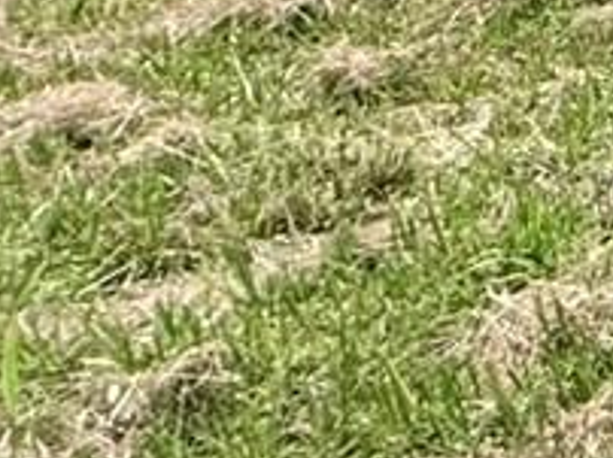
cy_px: -558
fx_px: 1963
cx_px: 2397
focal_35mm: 111
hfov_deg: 8.4
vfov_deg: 11.5
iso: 50
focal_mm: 2.22
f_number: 2.2
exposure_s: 1/2410
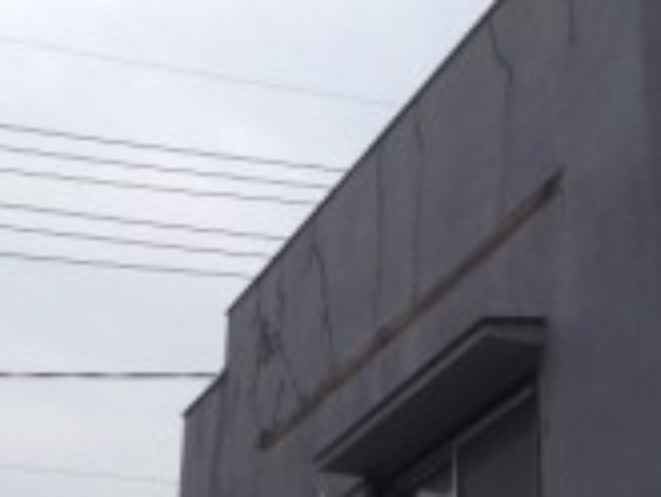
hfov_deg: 22.7
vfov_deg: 16.9
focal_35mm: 86
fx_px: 1643
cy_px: 451
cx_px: 405
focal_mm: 4.13
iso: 50
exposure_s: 1/3623
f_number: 2.4
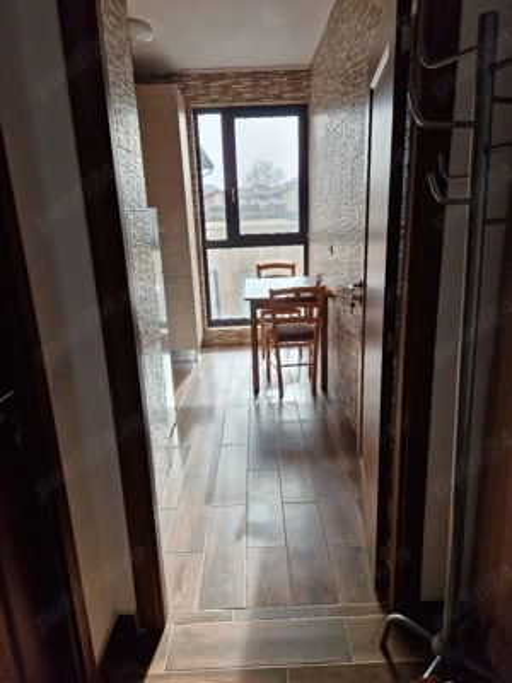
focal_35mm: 23
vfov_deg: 73.9
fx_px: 454
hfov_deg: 58.9
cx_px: 256
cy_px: 342
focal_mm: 5.4
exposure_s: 1/182
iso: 50
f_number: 1.8
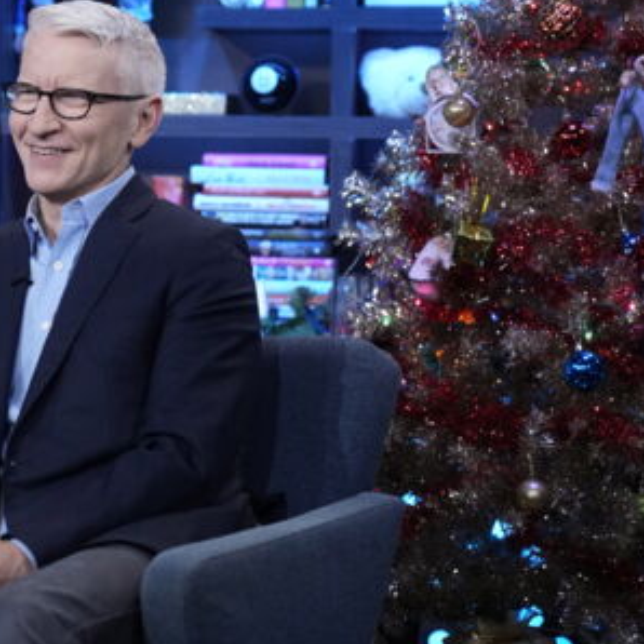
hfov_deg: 13.1
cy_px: 316
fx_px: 2799
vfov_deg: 13.1
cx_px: 166
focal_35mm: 133
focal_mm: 65
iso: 2000
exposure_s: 1/160
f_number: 2.8
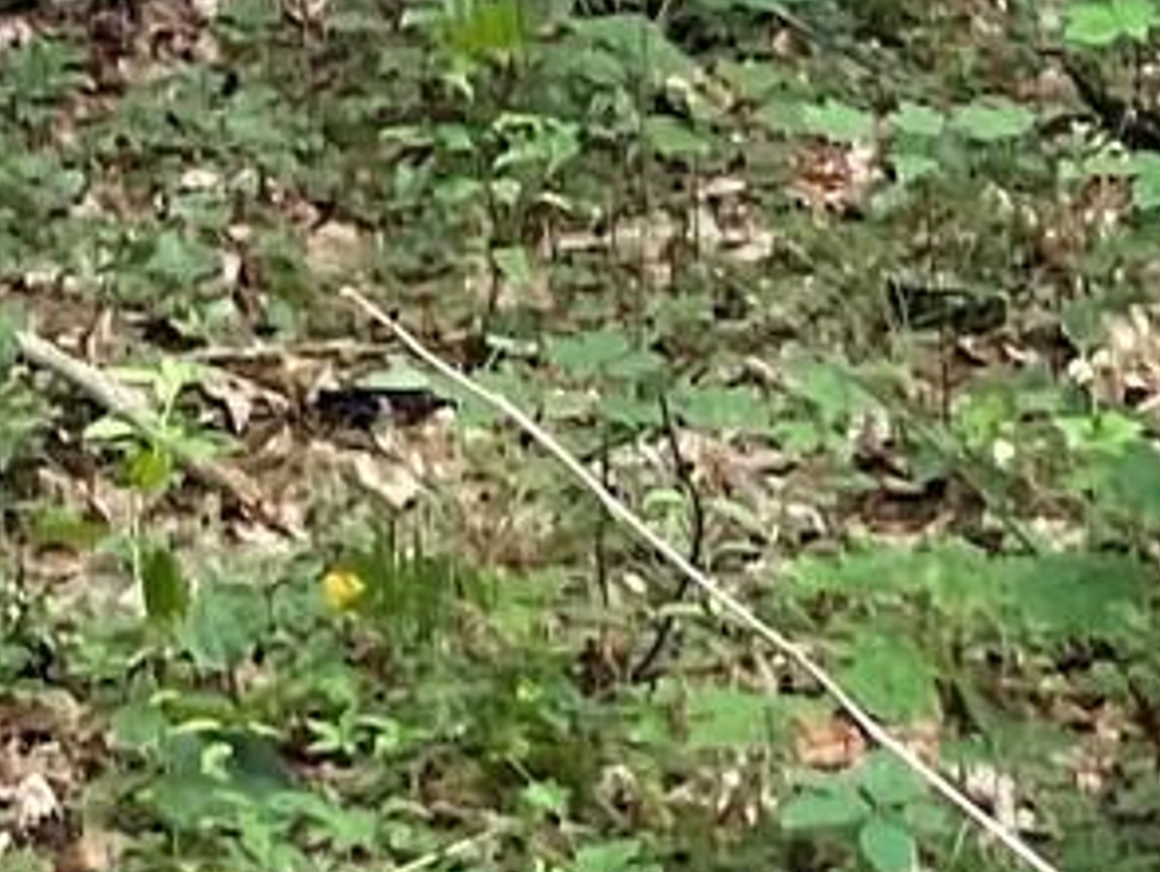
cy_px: -1973
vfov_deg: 7.1
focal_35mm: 181
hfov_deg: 10.8
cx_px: -71
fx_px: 6070
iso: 64
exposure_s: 1/121
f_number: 1.6
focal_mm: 4.2
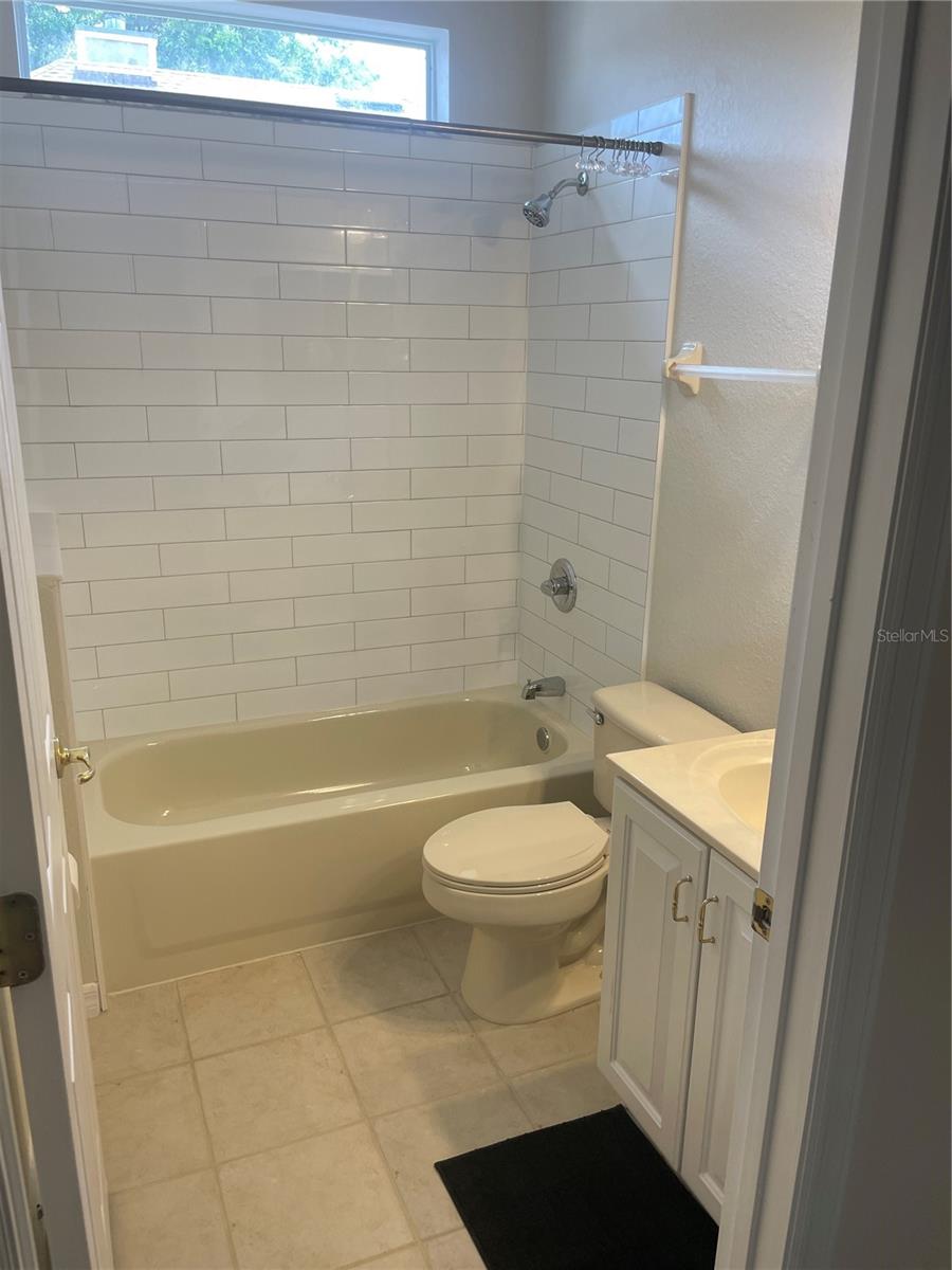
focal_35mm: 26
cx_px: 476
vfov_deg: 67.3
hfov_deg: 53.1
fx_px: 953
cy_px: 635
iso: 40
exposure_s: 1/120
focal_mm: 4.2
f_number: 1.6
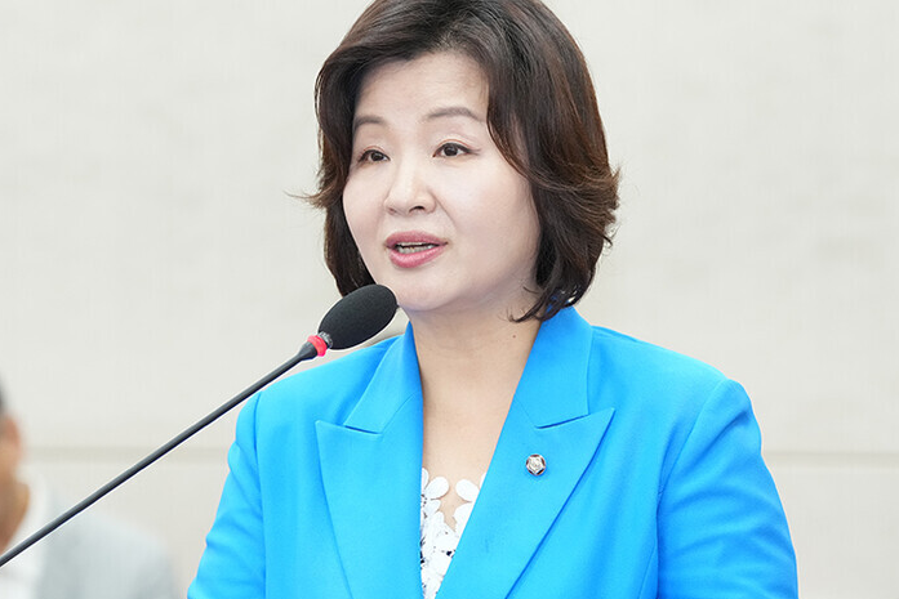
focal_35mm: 223
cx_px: 436
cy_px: 361
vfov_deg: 6.2
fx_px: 5570
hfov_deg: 9.2
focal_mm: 162
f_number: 5
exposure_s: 1/200
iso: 3200
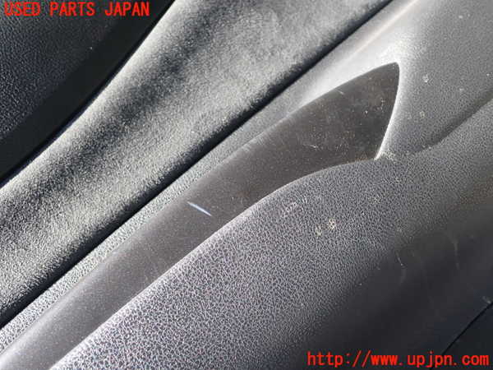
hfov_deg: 51.4
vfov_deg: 39.7
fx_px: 513
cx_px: 246
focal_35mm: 36
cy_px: 185
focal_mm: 6.37
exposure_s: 1/80
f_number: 2.5
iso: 100
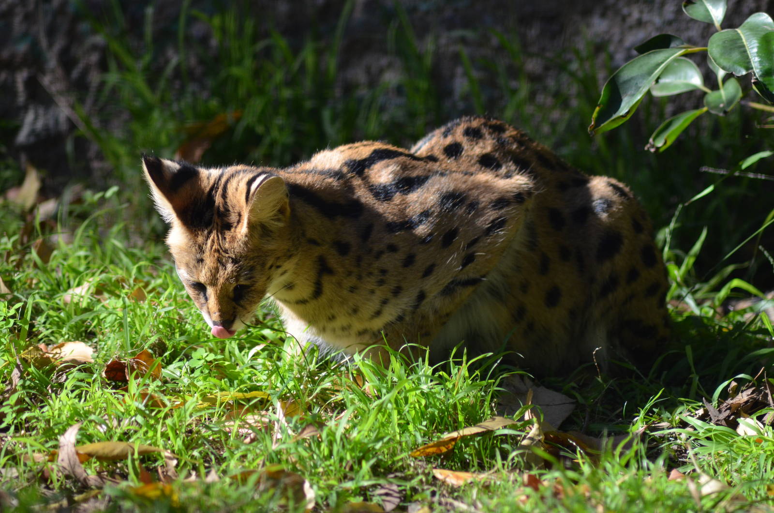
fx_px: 6437
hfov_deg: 6.9
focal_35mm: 300
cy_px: 256
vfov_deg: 4.6
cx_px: 387
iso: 800
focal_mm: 200
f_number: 4.8
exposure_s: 1/1000
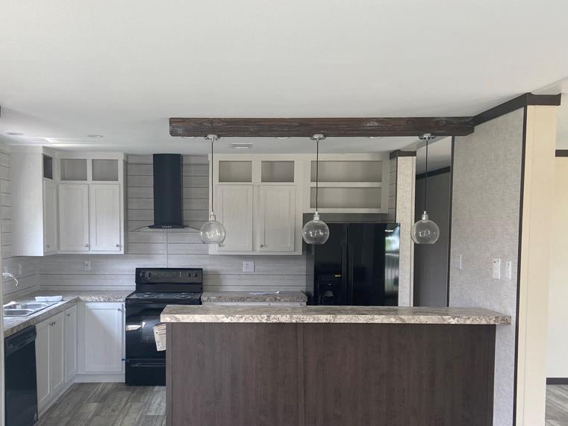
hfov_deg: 52.2
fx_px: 574
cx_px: 226
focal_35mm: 35
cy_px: 268
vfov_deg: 40.4
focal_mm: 4.25
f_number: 1.8
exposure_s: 1/122
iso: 64
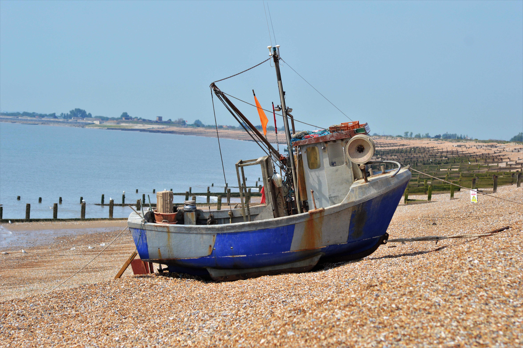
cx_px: 262
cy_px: 174
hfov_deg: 12.5
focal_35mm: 165
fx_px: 2395
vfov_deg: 8.3
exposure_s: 1/1600
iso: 400
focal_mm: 110
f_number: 6.3
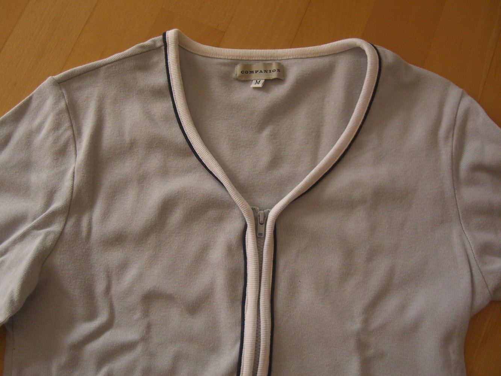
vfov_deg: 37.7
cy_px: 188
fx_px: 550
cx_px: 250
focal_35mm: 38
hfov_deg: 49.0
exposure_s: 1/100
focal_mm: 7.9
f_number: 2.8
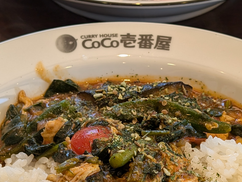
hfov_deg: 19.2
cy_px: 134
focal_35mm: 102
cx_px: 125
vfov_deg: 14.5
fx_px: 714
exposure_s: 1/48.5
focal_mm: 6.9
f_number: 1.68
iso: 20
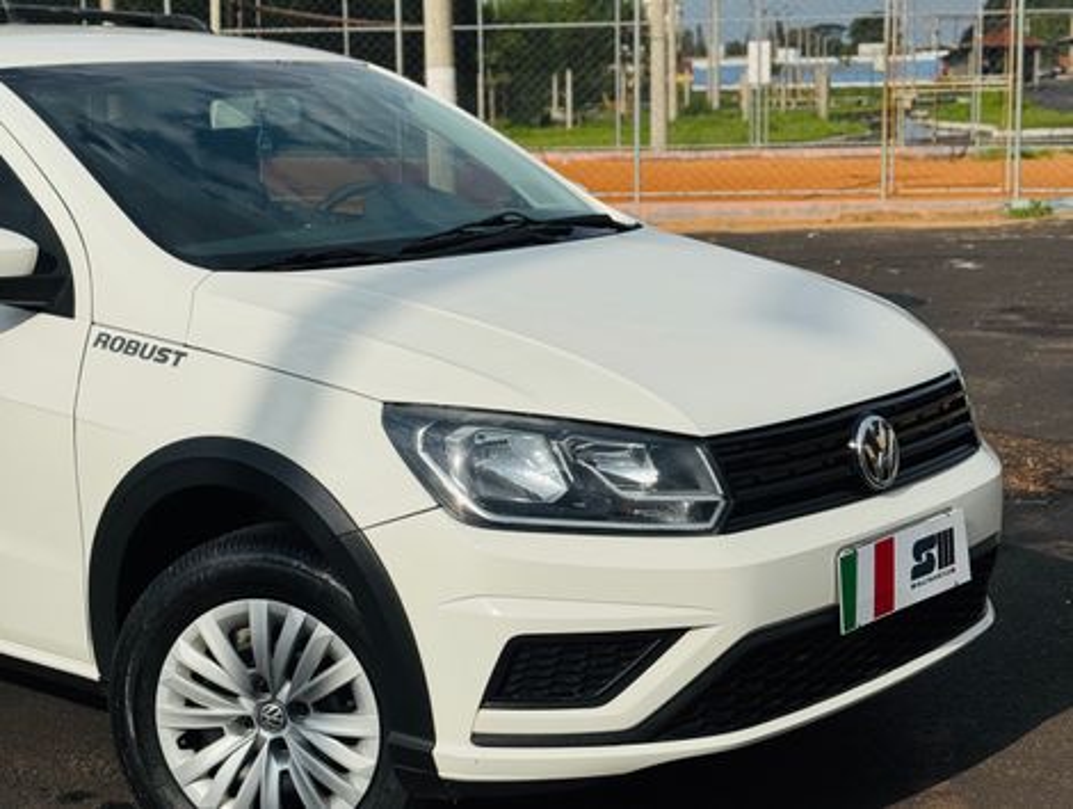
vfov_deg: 30.3
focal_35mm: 48
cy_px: 404
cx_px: 536
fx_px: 1490
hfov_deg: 39.6
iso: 50
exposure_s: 1/15385
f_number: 1.78
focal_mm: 6.76
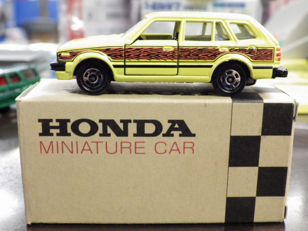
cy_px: 116
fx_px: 445
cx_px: 154
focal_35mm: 50
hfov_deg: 38.2
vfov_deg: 29.1
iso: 800
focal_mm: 9
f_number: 3.8
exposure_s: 1/30
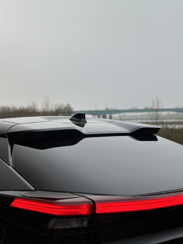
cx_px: 92
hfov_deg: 30.3
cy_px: 122
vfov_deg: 39.7
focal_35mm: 48
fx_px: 338
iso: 80
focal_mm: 6.86
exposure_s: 1/623
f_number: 1.78
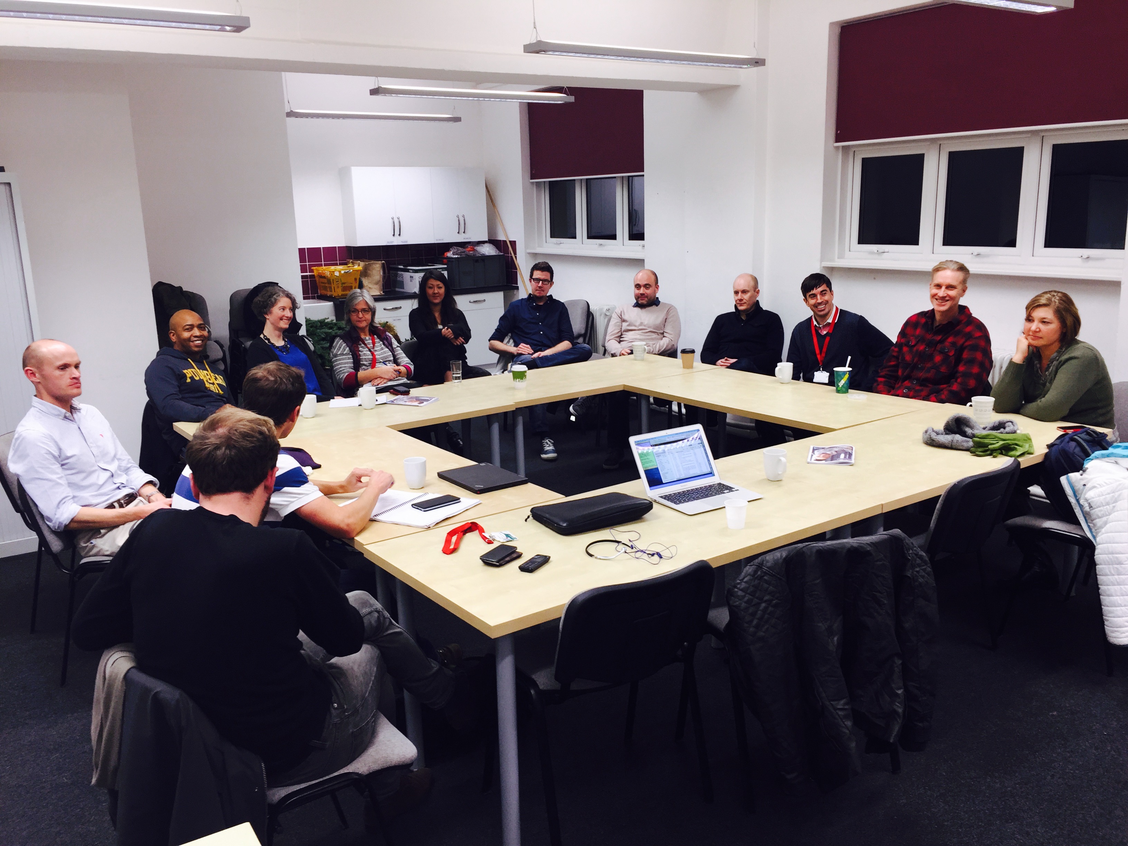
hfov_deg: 61.7
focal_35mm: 29
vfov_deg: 48.2
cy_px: 423
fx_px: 945
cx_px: 564
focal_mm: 4.15
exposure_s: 1/30
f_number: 2.2
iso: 32
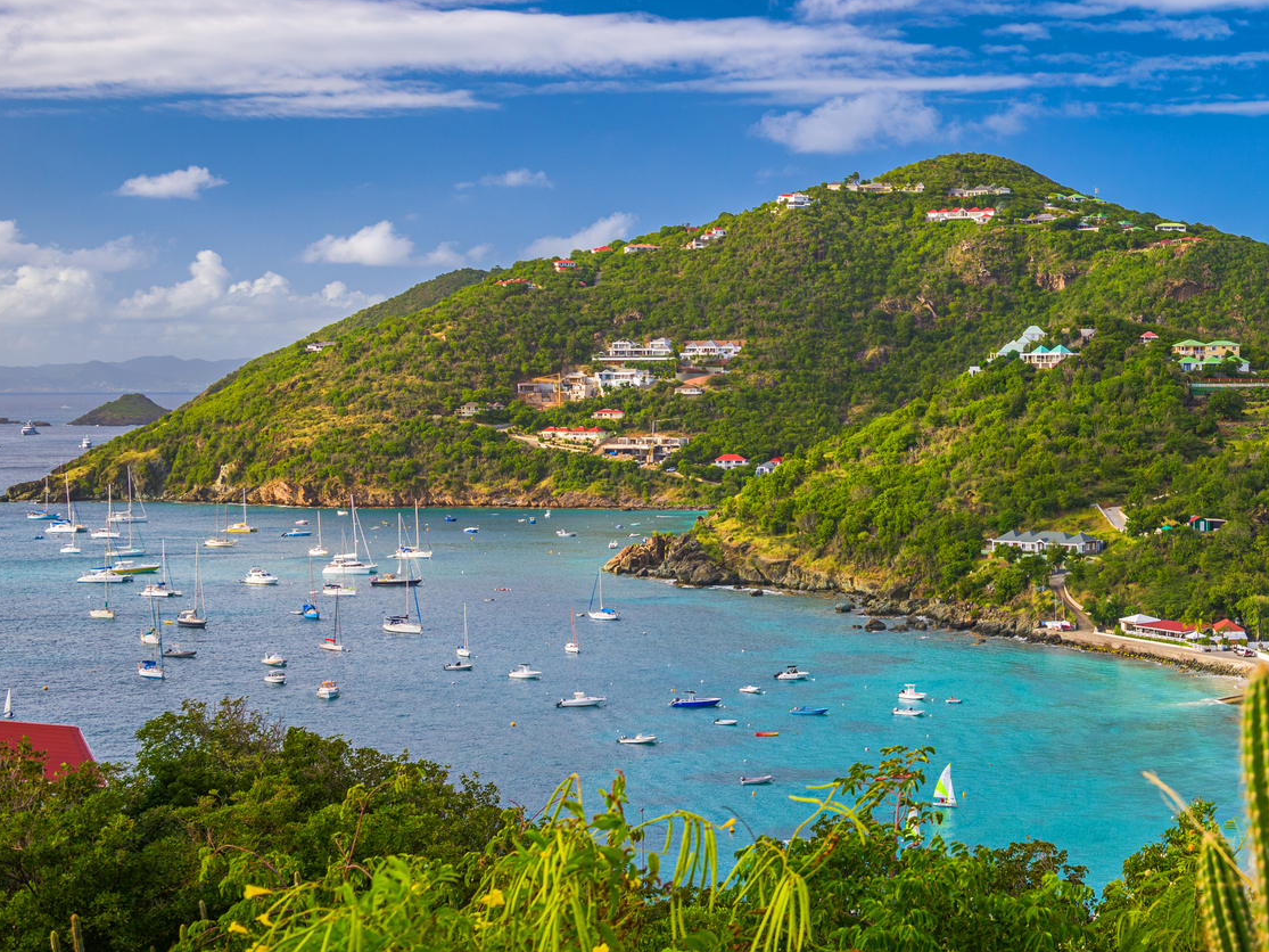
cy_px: 355
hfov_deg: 28.8
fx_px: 2346
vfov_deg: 22.9
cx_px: 1201
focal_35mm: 64
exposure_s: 1/80
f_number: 8
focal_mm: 35
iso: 160
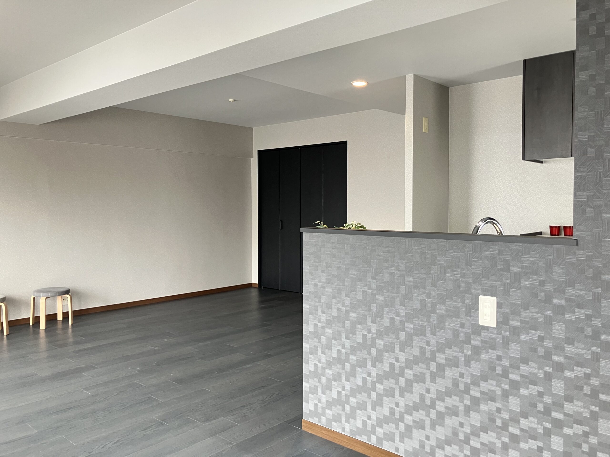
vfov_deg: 49.7
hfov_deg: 63.4
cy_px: 228
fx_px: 493
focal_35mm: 28
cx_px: 305
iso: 200
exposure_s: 1/60
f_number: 1.8
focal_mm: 3.99
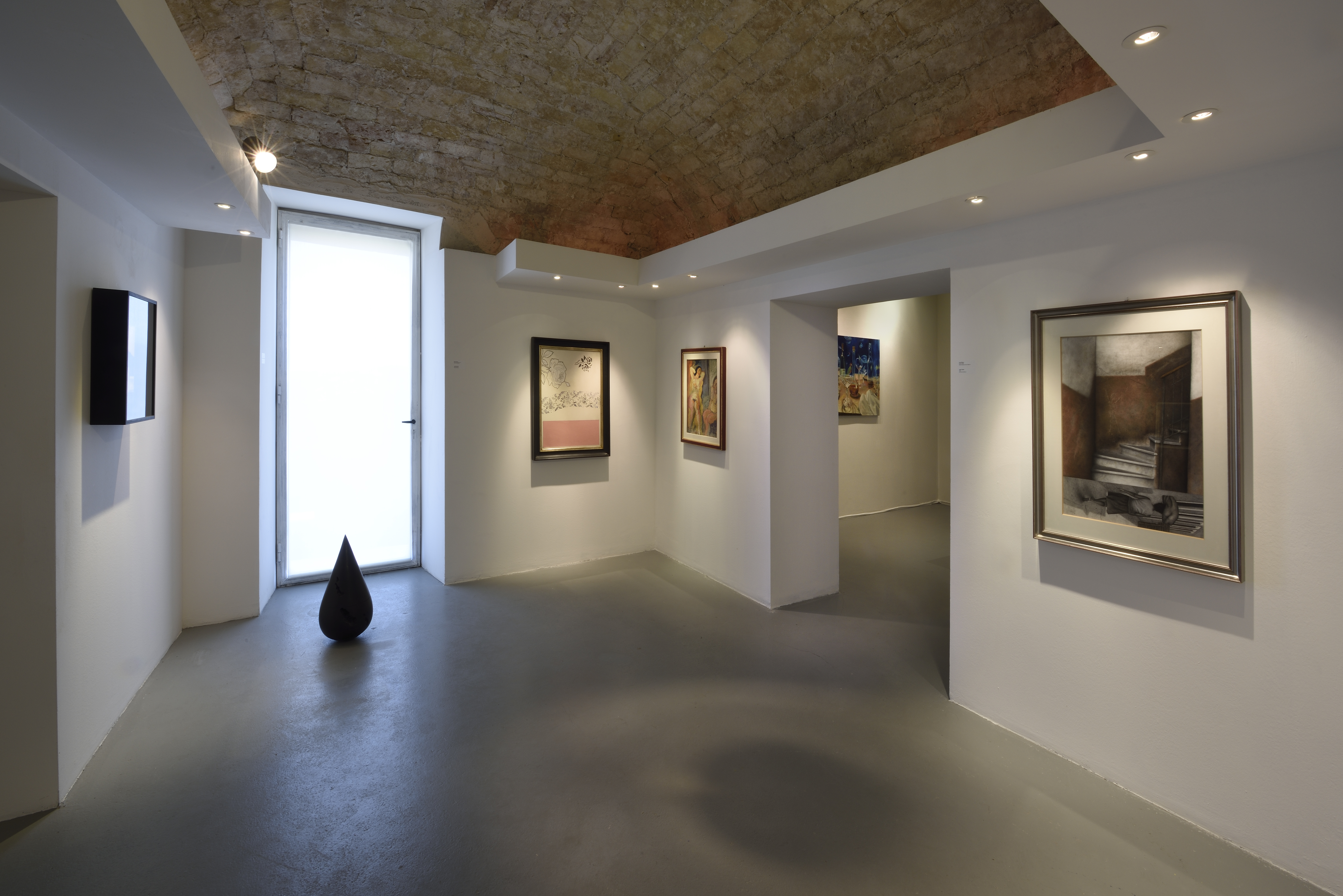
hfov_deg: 104.2
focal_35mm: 14
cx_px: 672
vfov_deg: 81.2
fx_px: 522
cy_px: 448
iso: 64
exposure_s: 3
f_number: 22
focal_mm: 14
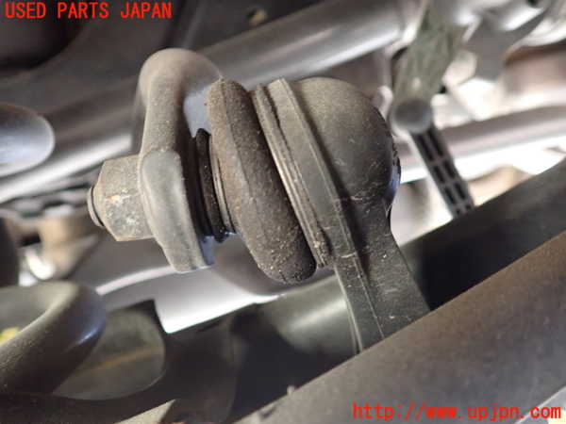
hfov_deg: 60.0
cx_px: 283
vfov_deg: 46.8
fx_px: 491
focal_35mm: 30
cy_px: 212
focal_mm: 5.4
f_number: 2.3
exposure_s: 1/25
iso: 800
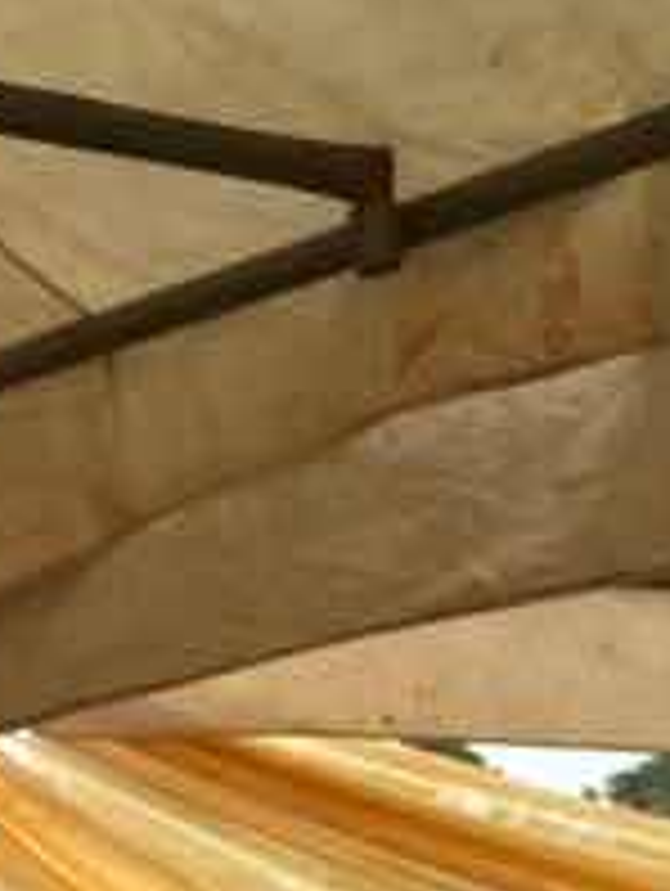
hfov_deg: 12.0
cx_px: -108
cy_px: 1274
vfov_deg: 15.2
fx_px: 3116
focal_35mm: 121
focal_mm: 6.86
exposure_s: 1/879
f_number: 1.78
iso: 80
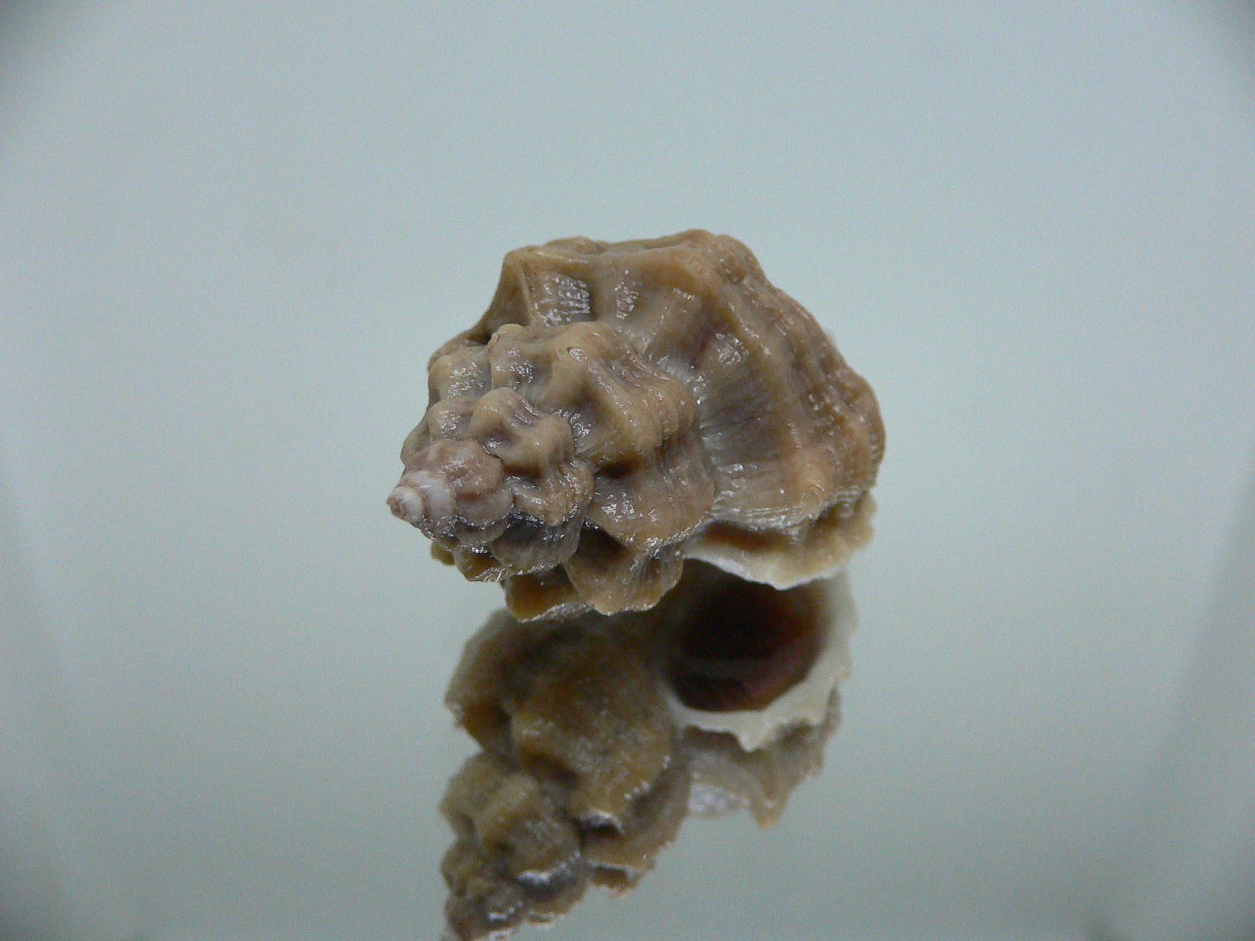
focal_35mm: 35
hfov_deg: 52.6
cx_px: 628
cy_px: 470
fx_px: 1269
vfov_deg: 40.7
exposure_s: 1/50
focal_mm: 4.6
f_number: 2.8
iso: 200
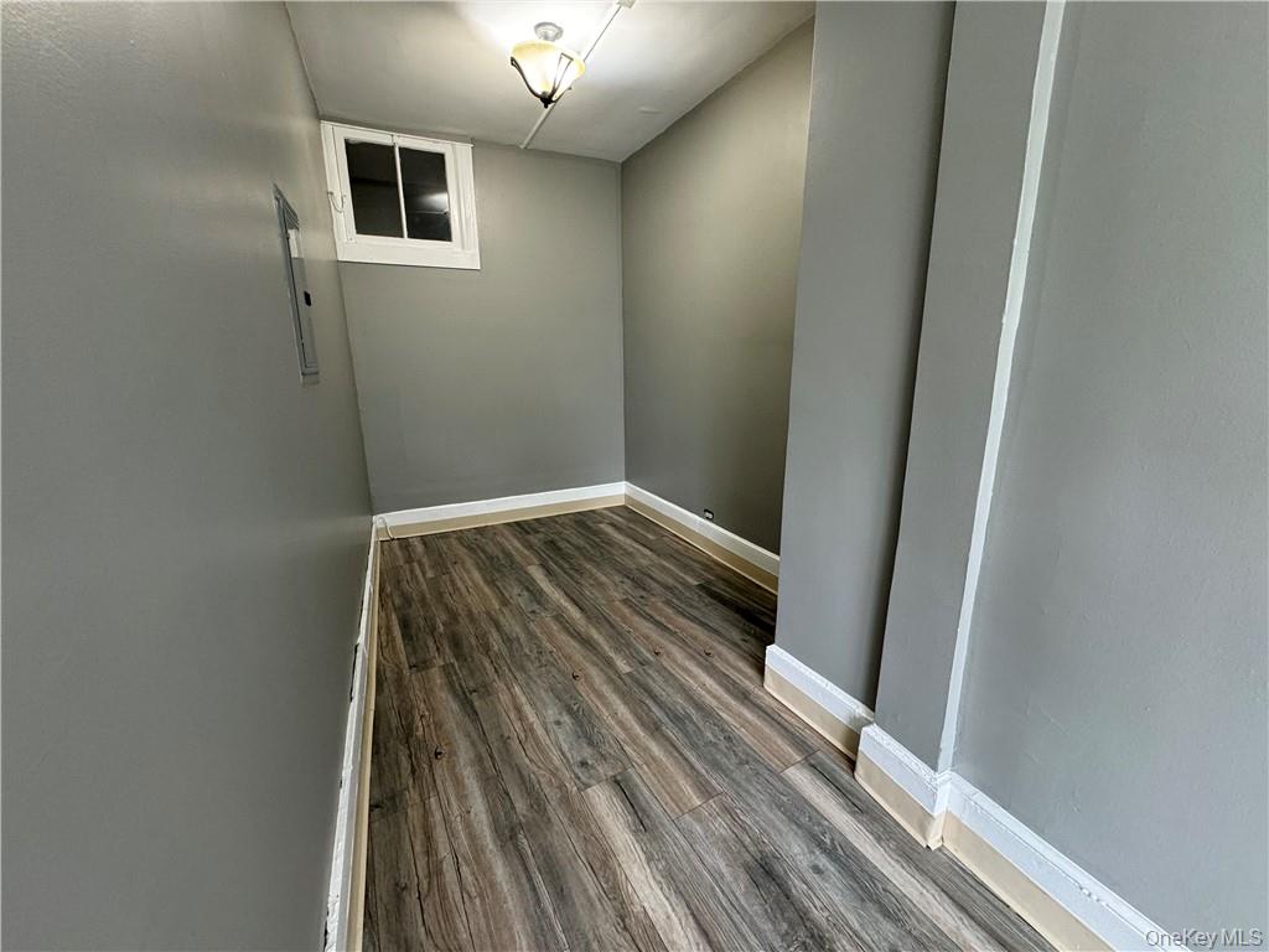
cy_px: 476
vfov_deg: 85.7
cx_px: 634
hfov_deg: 102.1
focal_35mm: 14
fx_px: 513
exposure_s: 1/60
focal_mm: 2.22
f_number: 2.2
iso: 200
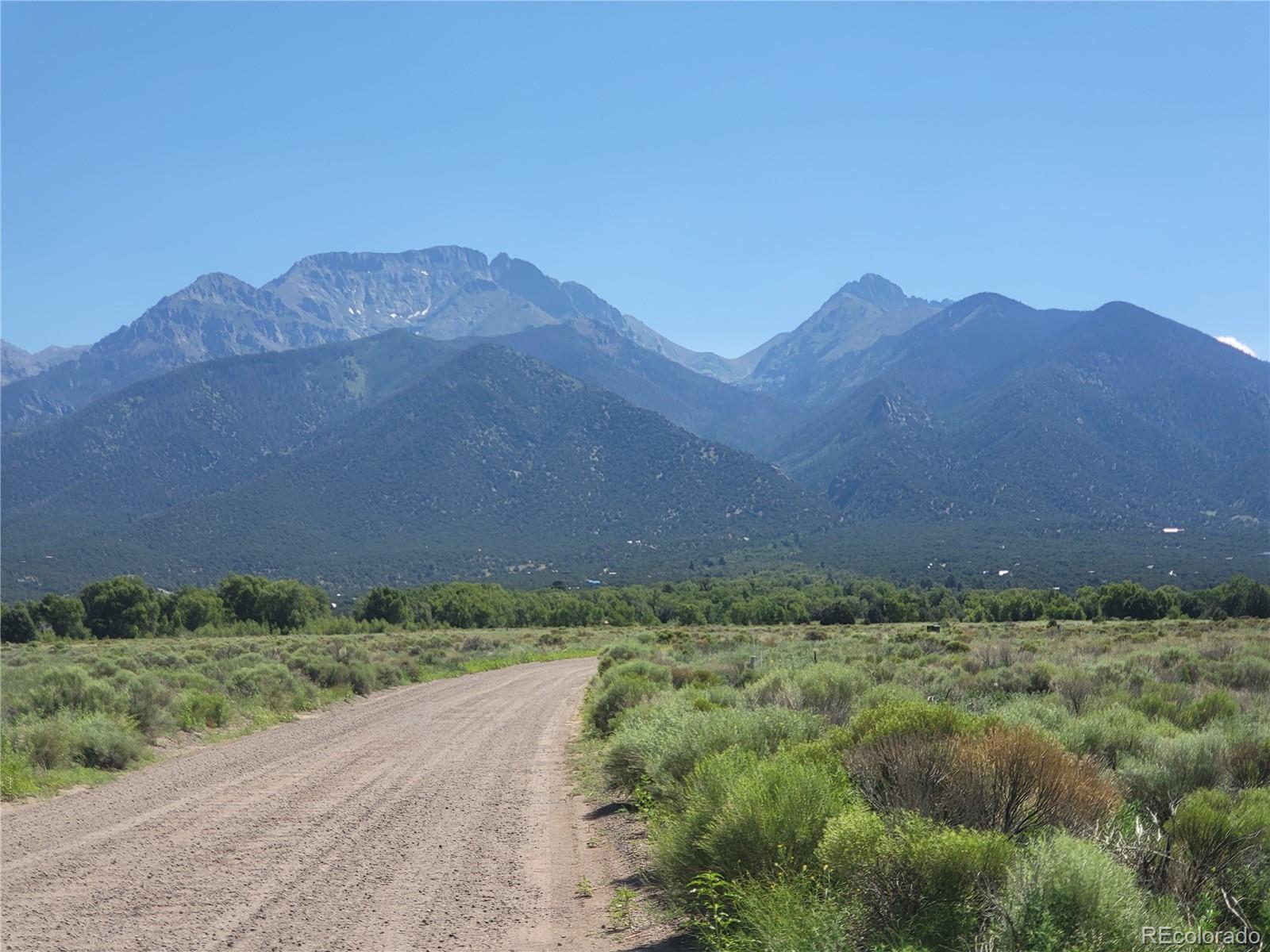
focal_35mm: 52
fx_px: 1908
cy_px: 476
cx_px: 635
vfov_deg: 28.0
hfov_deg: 36.8
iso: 25
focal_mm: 6
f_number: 2.4
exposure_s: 1/1011
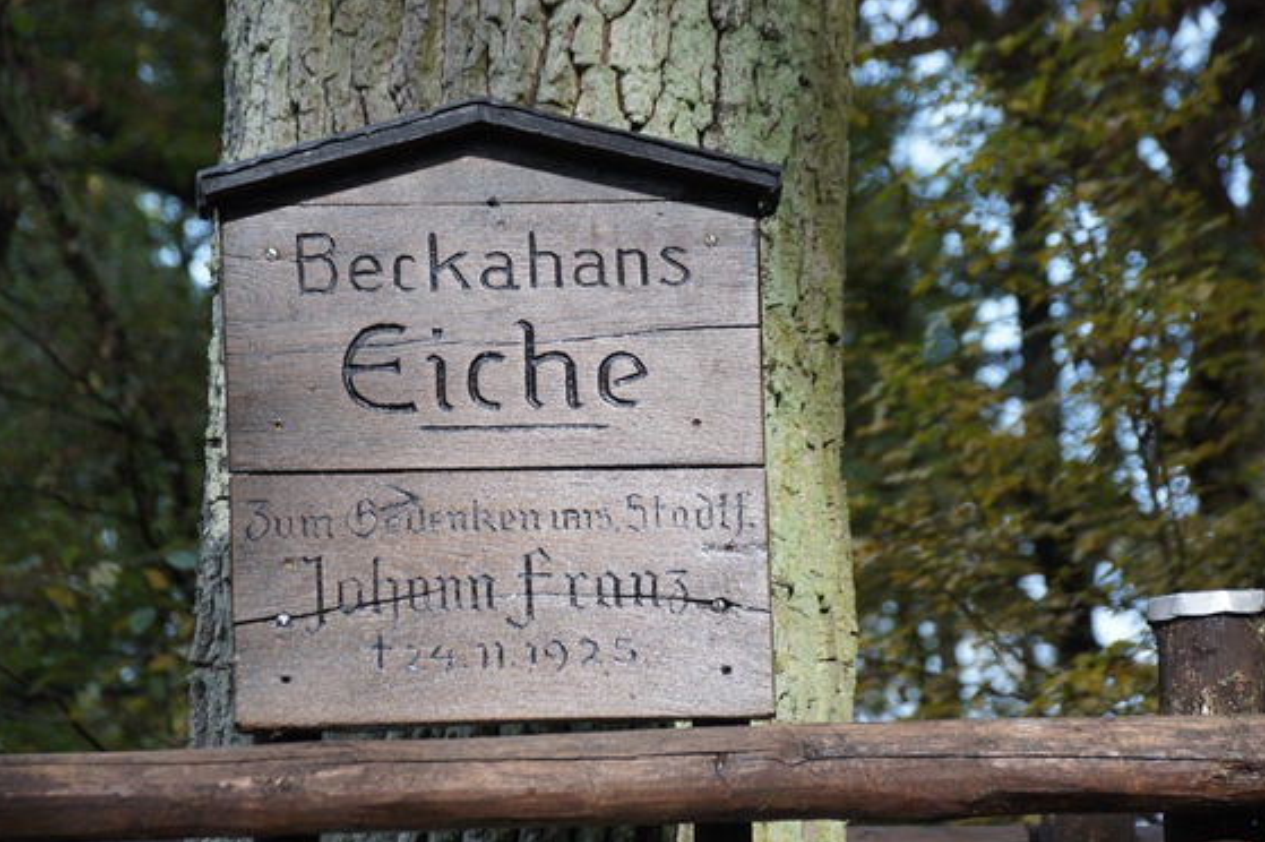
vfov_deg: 7.3
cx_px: 593
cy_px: 423
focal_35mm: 189
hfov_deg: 10.9
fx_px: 6637
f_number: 6.3
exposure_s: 1/200
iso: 500
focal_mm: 110
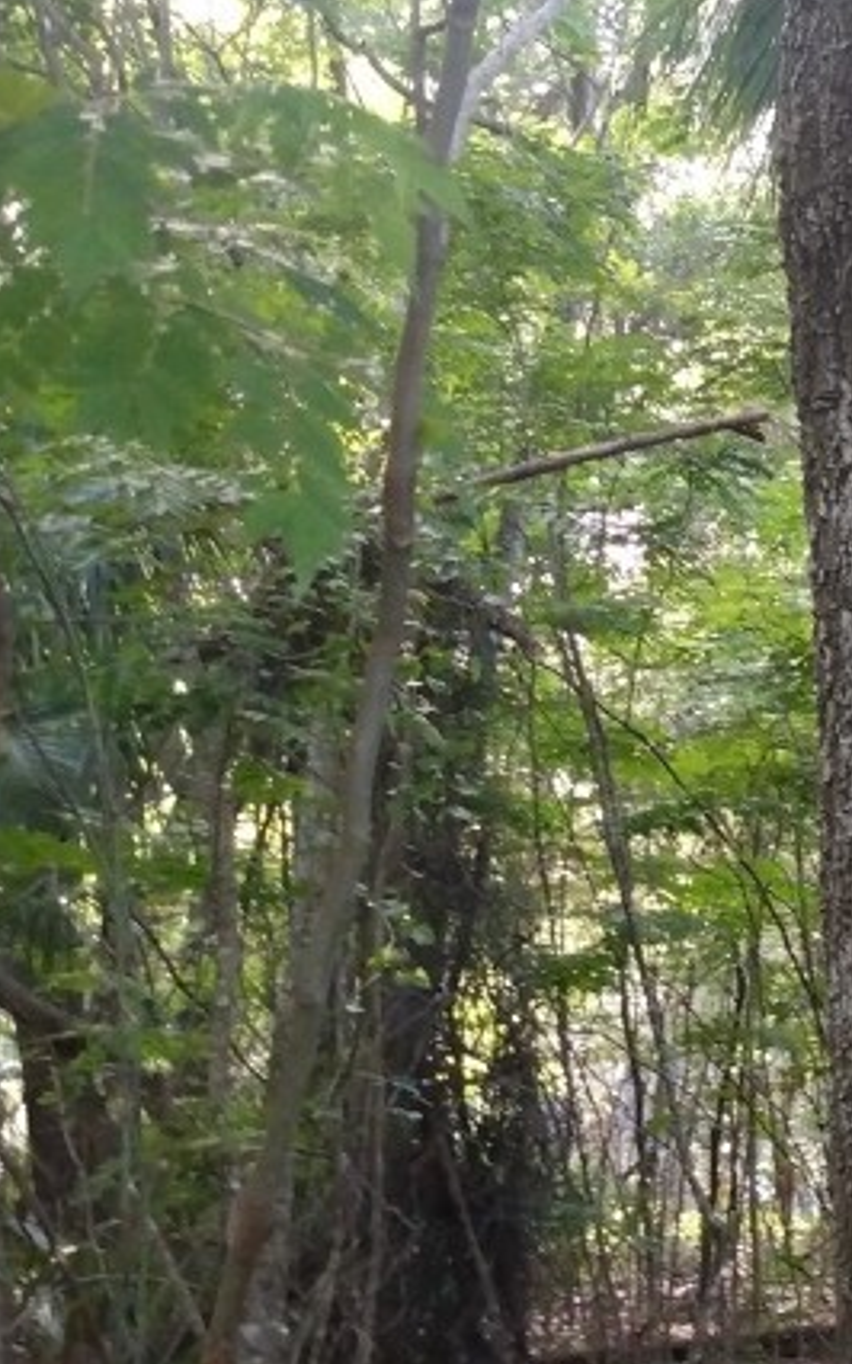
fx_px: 1896
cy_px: 701
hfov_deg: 20.8
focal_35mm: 51
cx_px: 1345
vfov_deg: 39.6
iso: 519
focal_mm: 3.54
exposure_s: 1/30
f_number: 2
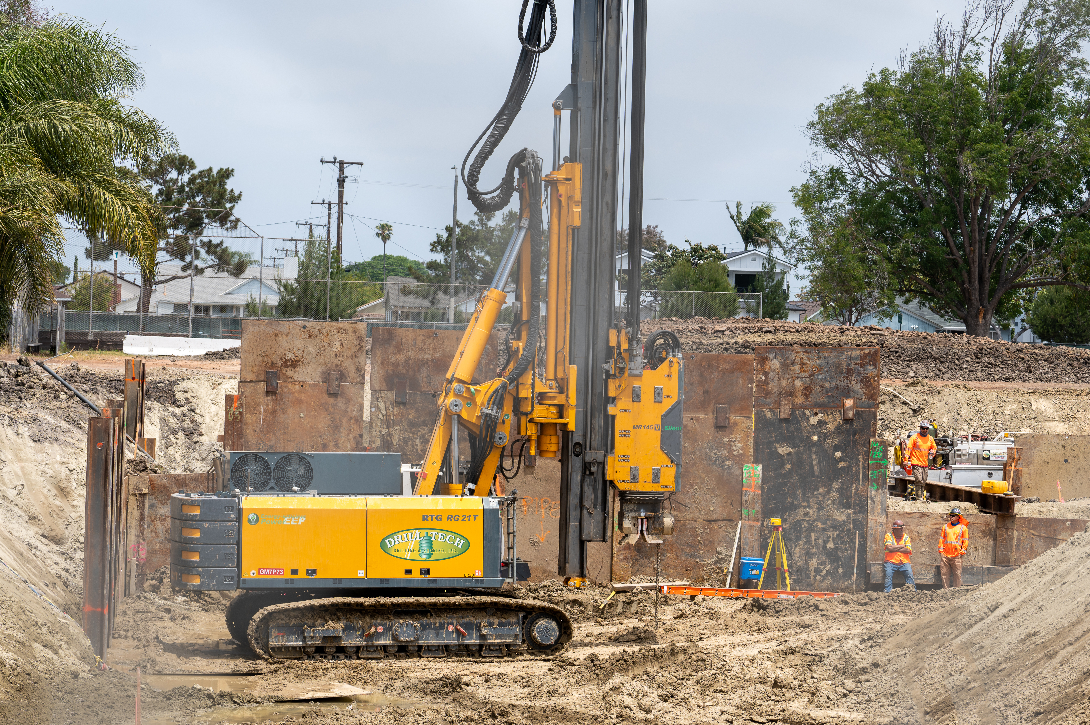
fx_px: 3177
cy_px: 362
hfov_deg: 19.5
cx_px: 545
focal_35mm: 105
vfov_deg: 13.0
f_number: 6.3
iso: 100
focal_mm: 105
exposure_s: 1/500
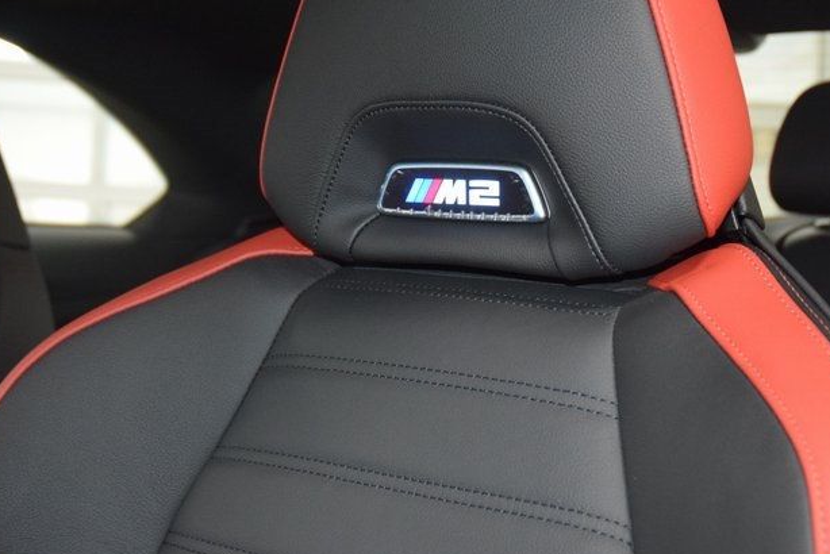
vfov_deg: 22.4
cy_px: 126
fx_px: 1384
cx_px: 461
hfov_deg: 33.4
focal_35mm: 60
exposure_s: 1/60
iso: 2000
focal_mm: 24
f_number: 3.8
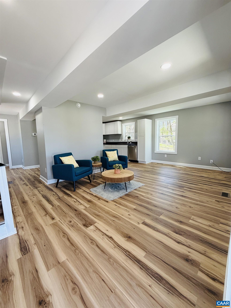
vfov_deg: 102.1
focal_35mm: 14
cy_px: 154
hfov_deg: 85.7
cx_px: 116
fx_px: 125
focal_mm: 2.22
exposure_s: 1/120
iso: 160
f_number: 2.2
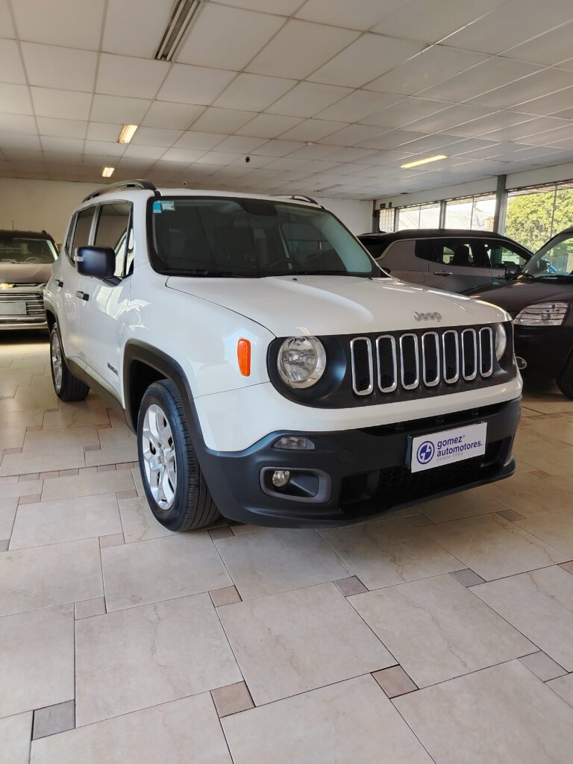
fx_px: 530
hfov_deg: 56.8
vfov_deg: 71.6
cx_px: 286
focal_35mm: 24
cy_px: 382
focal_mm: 5.25
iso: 253
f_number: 1.75
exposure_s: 1/100
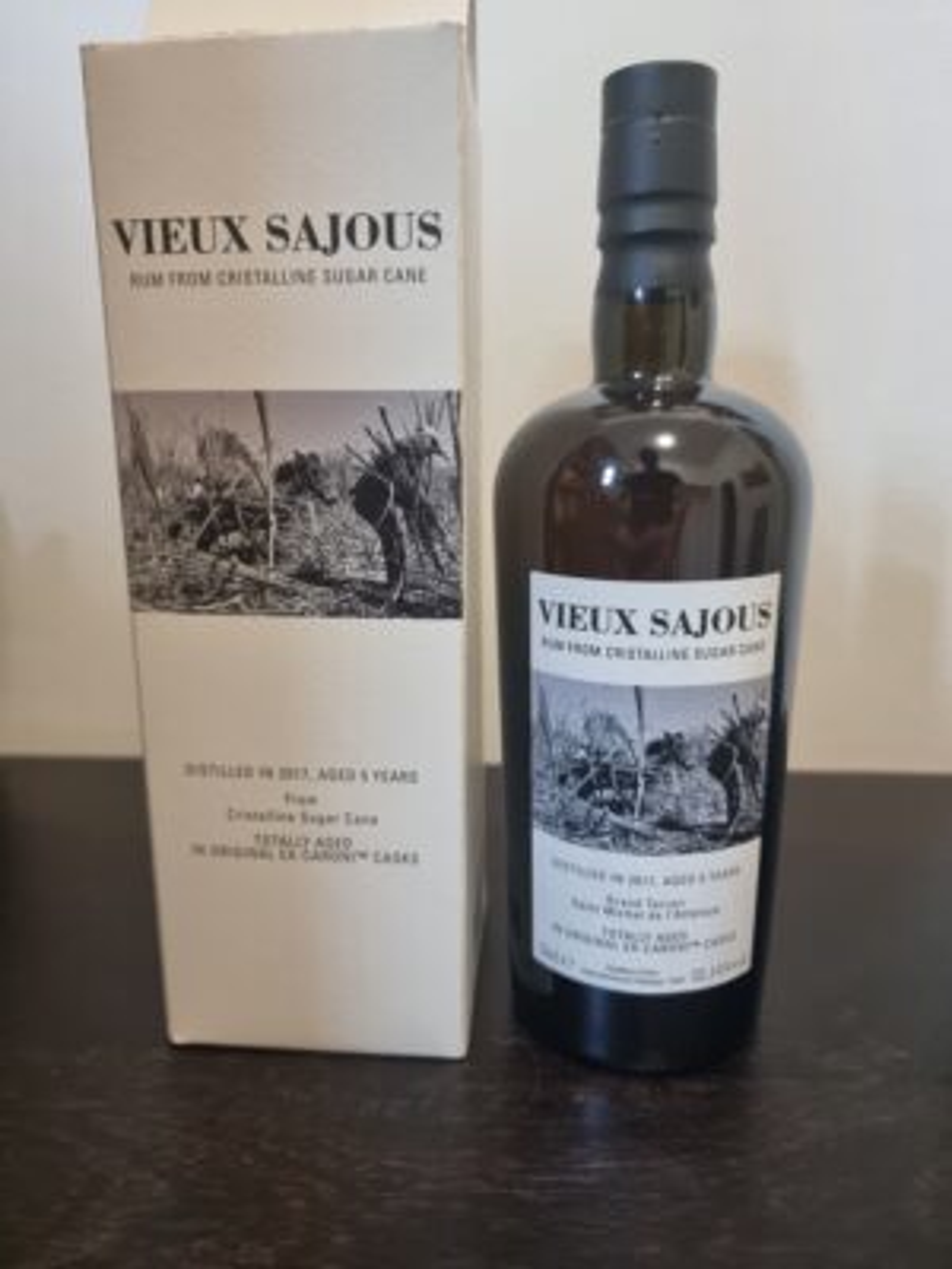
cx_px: 476
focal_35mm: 24
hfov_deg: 56.8
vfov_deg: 71.6
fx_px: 880
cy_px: 634
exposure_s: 1/60
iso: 800
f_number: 1.8
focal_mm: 6.7
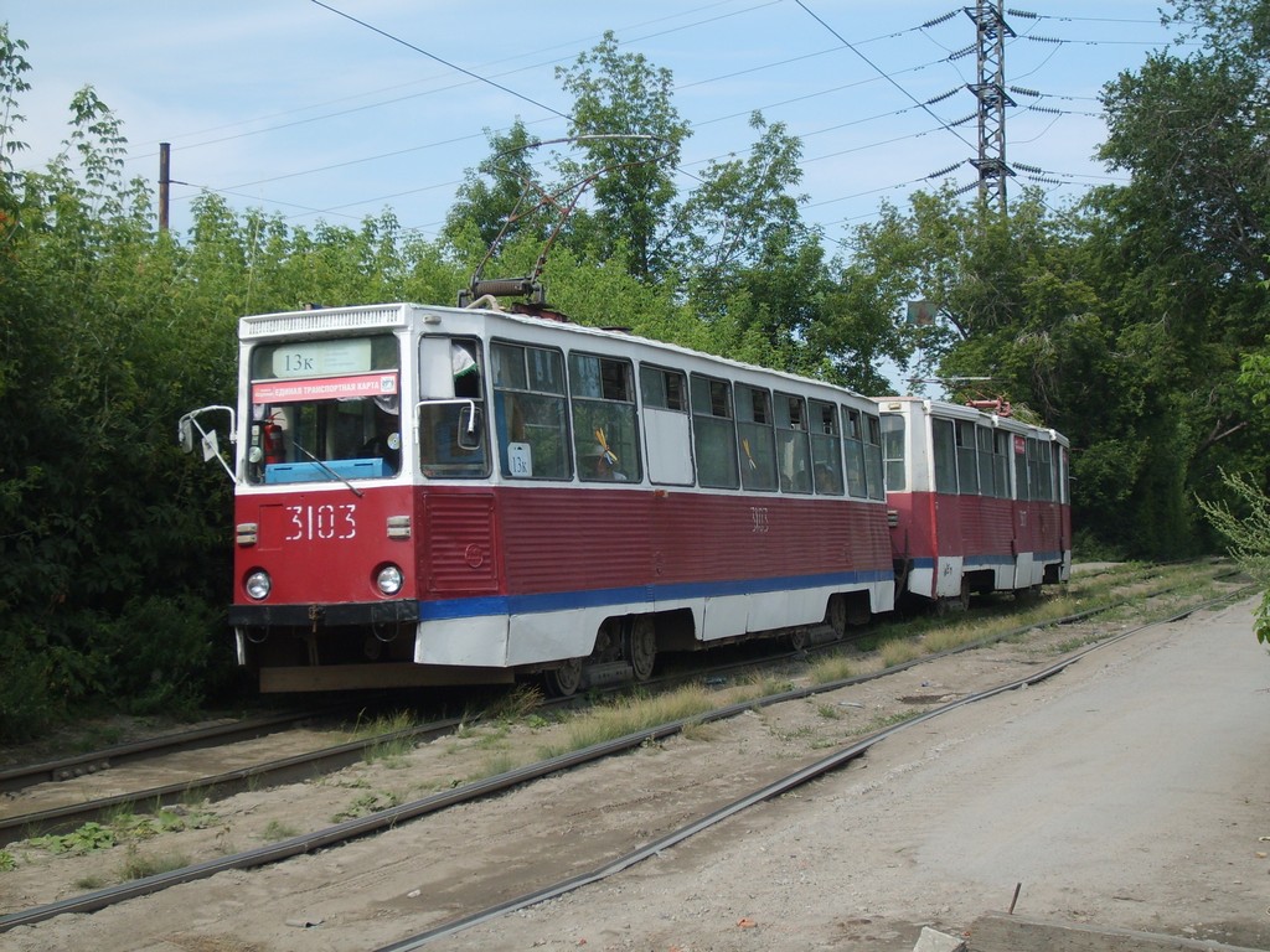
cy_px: 476
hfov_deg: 31.7
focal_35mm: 61
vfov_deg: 24.0
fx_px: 2238
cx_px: 635
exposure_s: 1/500
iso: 50
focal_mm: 10.3
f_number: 3.6
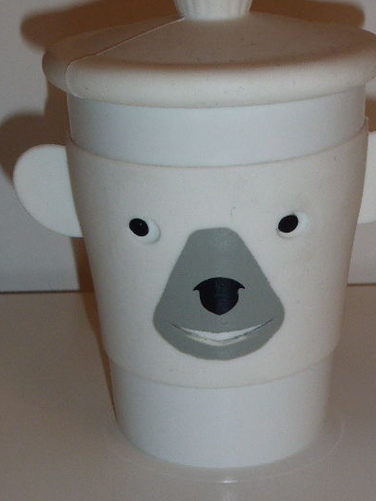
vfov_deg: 23.5
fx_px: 1202
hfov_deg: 17.8
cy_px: 215
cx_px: 214
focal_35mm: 83
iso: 320
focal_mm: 11.7
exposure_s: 1/60
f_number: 4.9
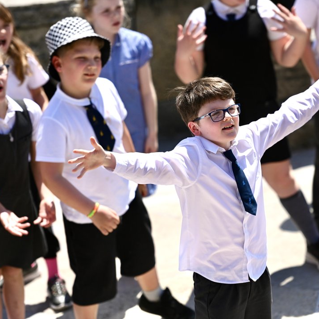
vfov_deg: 7.6
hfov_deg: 7.6
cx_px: 202
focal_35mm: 231
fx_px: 2408
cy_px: 159
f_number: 2.8
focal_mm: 180
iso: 450
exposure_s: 1/8000
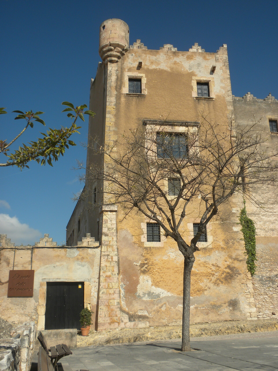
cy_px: 186
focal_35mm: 37
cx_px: 139
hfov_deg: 38.7
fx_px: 396
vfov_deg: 50.1
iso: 64
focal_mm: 6.6
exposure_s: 1/177
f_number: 10
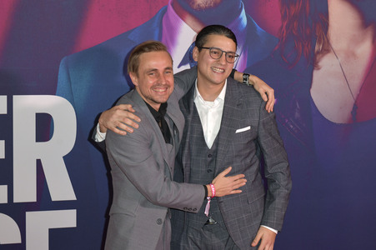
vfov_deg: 19.4
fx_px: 731
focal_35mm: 70
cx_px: 188
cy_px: 125
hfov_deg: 28.9
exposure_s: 1/125
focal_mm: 70
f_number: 5.6
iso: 800
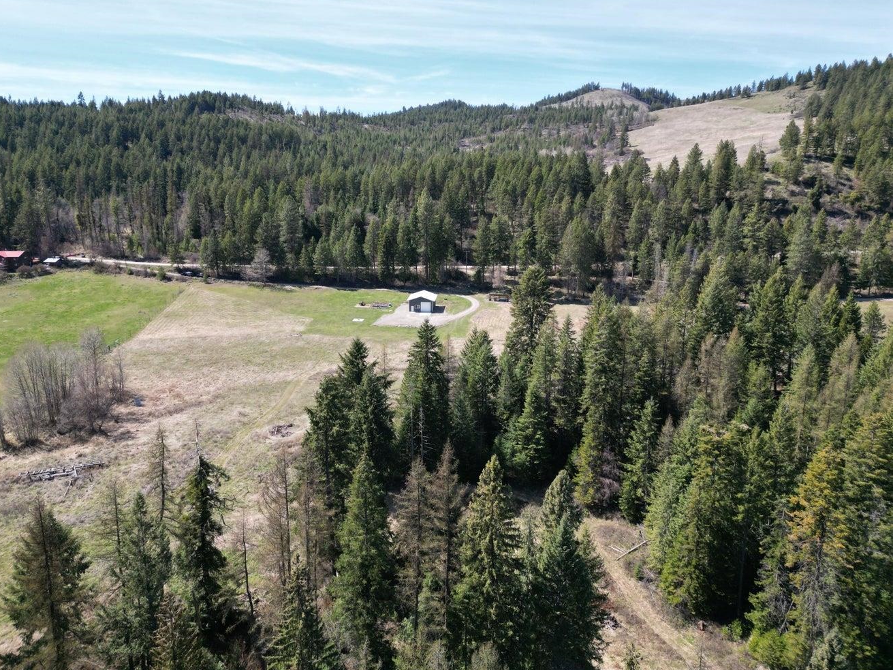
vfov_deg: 54.9
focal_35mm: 25
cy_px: 322
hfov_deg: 69.4
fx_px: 645
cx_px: 429
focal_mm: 6.72
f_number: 1.7
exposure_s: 1/2000
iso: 140
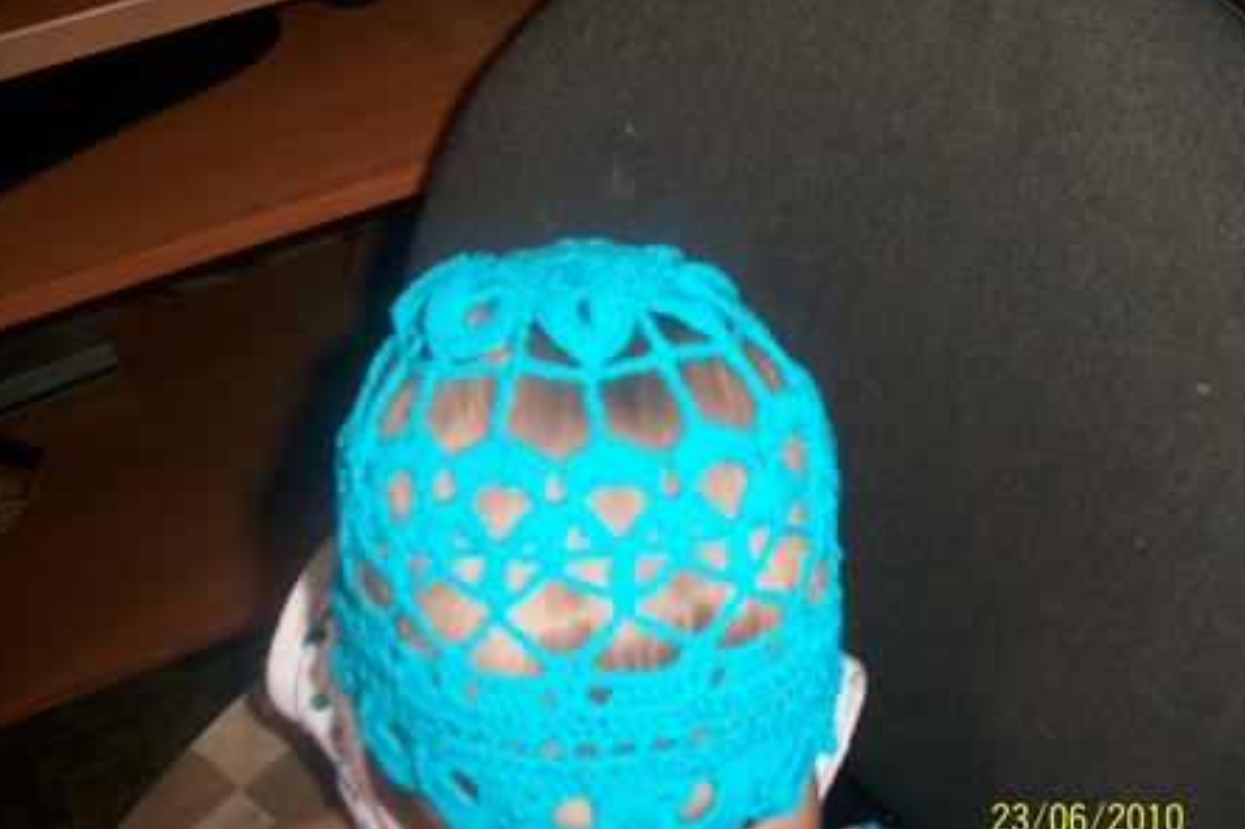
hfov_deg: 51.9
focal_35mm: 37
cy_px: 450
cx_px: 615
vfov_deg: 35.9
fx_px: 1279
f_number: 3.1
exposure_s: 1/30
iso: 80
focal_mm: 6.3
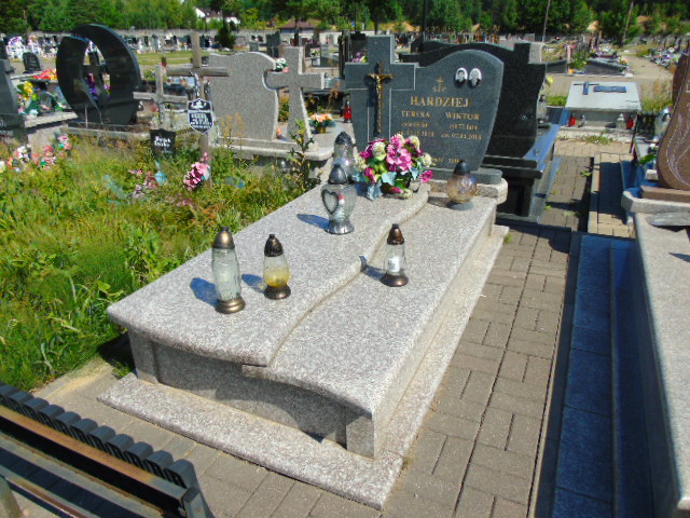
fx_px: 498
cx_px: 345
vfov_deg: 54.9
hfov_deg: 69.4
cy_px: 259
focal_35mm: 25
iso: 80
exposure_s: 1/1000
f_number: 3.4
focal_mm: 4.4
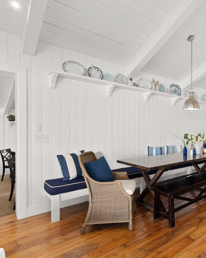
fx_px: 175
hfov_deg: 54.3
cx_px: 179
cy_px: 131
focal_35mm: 23
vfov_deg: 72.6
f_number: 8
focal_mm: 16
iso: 500
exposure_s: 1/6
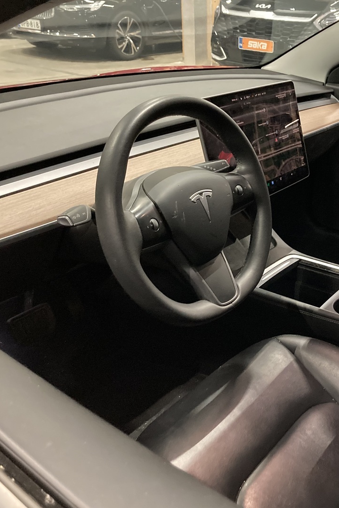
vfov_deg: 49.5
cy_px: 254
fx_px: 551
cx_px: 293
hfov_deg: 32.8
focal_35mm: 39
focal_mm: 3.99
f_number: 1.8
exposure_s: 1/29
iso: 640
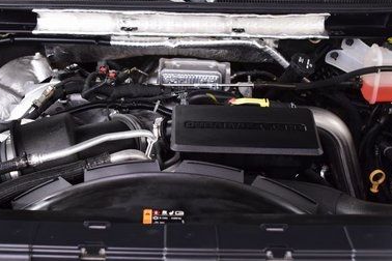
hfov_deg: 32.8
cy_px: 129
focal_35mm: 61
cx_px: 166
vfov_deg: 22.3
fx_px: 664
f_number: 2.8
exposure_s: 1/50
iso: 1600
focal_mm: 24
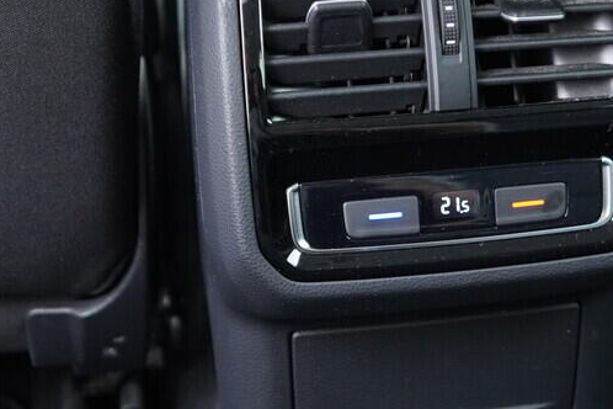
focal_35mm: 74
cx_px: 400
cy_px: 130
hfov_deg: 27.2
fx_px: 1260
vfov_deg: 18.4
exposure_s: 1/40
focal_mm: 24
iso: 1250
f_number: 2.8
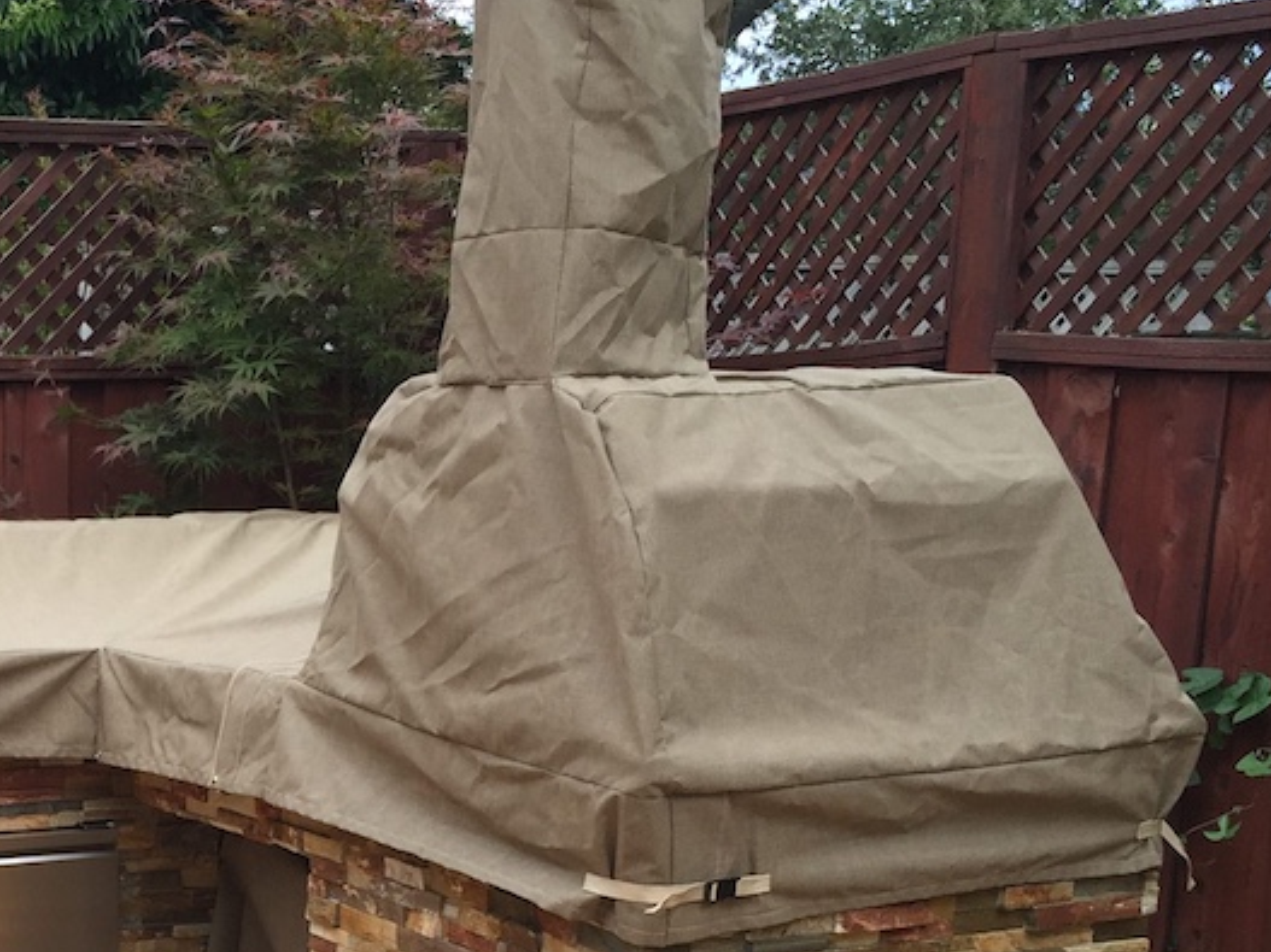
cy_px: 913
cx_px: 39
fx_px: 2423
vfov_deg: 21.6
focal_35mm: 66
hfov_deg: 27.9
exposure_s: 1/590
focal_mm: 4.15
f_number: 2.2
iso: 32
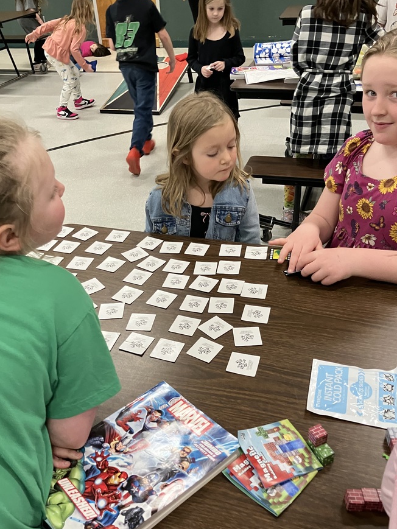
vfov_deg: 55.3
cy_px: 270
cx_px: 180
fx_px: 504
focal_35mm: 33
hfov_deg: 42.9
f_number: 1.8
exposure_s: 1/60
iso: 200
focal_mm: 3.99
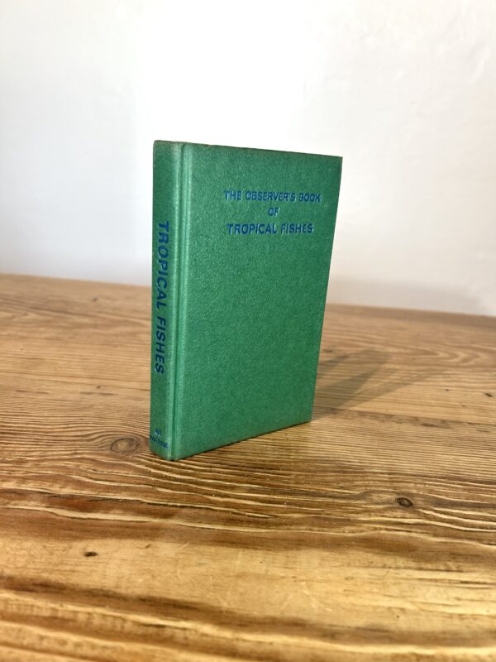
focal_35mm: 26
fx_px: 497
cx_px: 248
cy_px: 331
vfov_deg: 67.3
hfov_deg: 53.1
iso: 100
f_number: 1.5
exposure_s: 1/102
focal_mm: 5.7
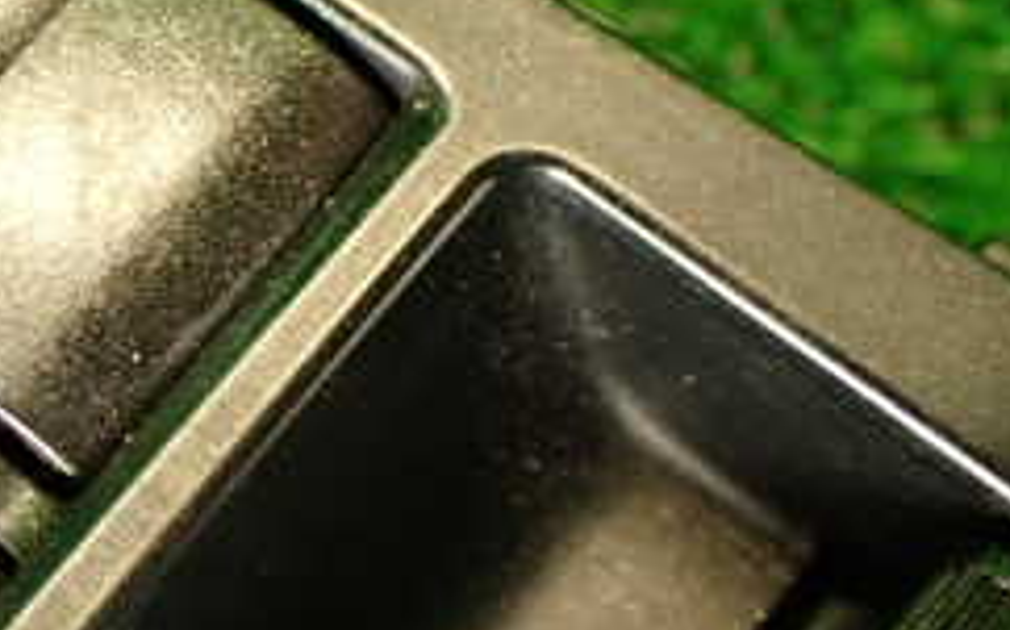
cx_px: -184
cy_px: 380
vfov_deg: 15.5
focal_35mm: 84
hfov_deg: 22.8
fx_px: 2311
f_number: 2.4
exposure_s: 1/30
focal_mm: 5.79
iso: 320
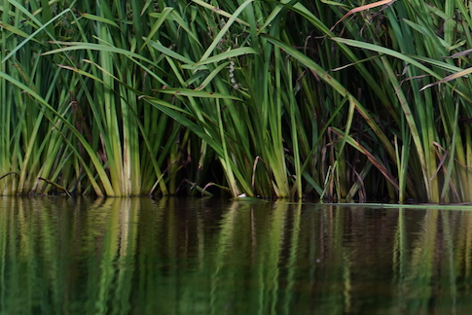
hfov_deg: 6.0
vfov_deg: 4.0
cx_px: 439
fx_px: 4460
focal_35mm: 340
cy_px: -158
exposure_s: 1/100
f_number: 5.6
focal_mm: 110
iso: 200
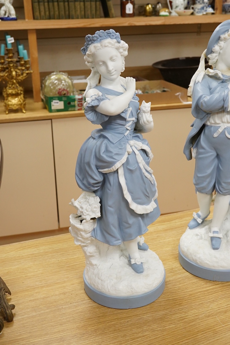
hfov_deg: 29.9
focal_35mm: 45
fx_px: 431
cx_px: 115
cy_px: 172
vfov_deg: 43.6
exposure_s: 1/160
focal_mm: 30
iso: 2500
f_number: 10
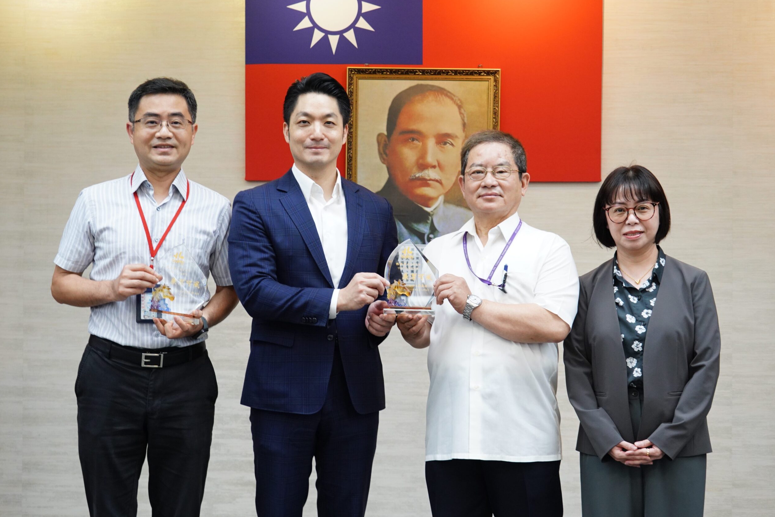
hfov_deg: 34.5
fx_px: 1249
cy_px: 255
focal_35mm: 58
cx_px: 382
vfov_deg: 23.4
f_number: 5.6
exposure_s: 1/160
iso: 3200
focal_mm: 57
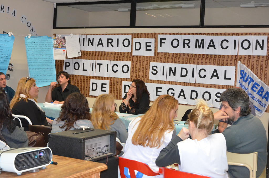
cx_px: 134
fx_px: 425
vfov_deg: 23.7
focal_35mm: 57
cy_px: 89
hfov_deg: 35.1
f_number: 8
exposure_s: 1/80
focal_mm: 38
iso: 3200
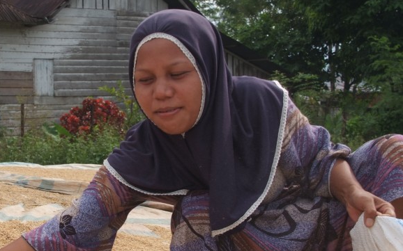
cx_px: 102
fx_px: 911
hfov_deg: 24.7
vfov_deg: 15.7
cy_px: 173
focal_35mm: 83
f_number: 7.1
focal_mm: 31
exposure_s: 1/200
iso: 100
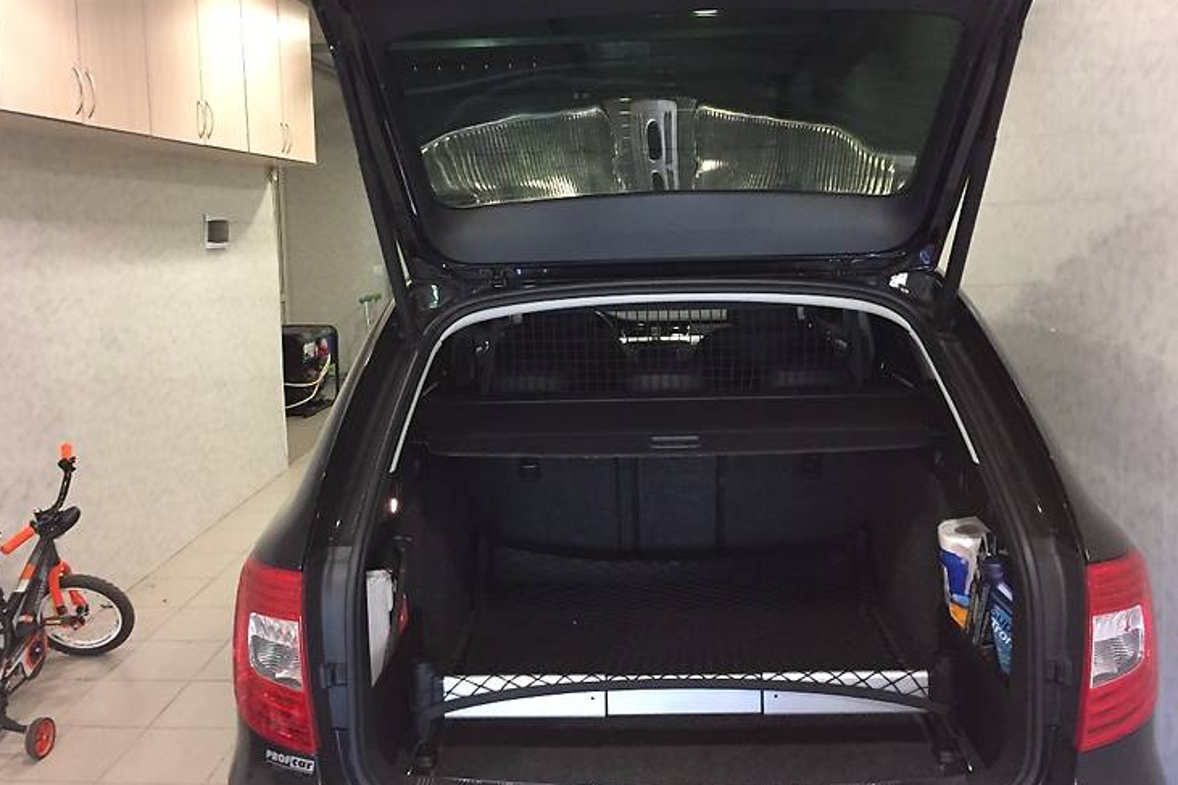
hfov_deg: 57.2
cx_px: 585
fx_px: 1080
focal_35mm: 33
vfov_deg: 39.8
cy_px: 321
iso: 250
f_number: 2.2
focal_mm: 4.2
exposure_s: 1/25
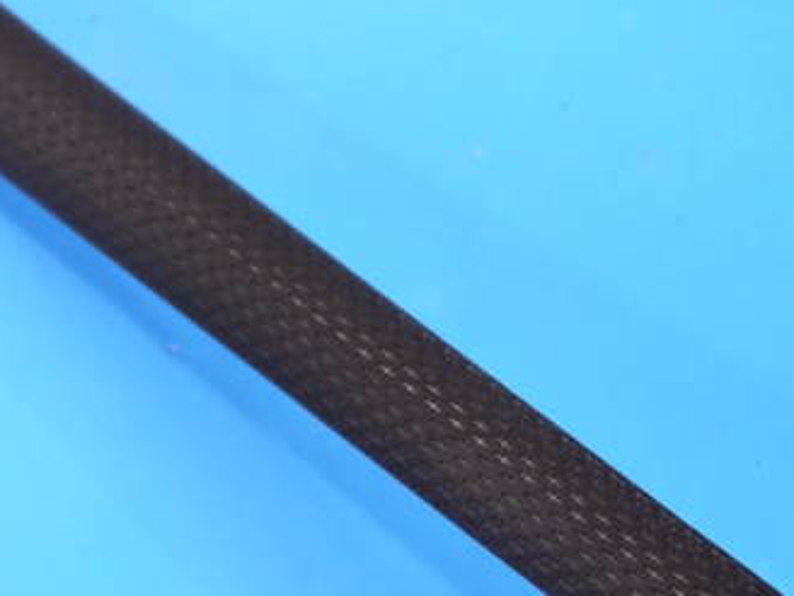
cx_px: 249
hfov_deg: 12.0
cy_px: 247
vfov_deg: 9.0
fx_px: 3762
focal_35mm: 164
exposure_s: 1/80
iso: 800
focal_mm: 42
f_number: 5.6
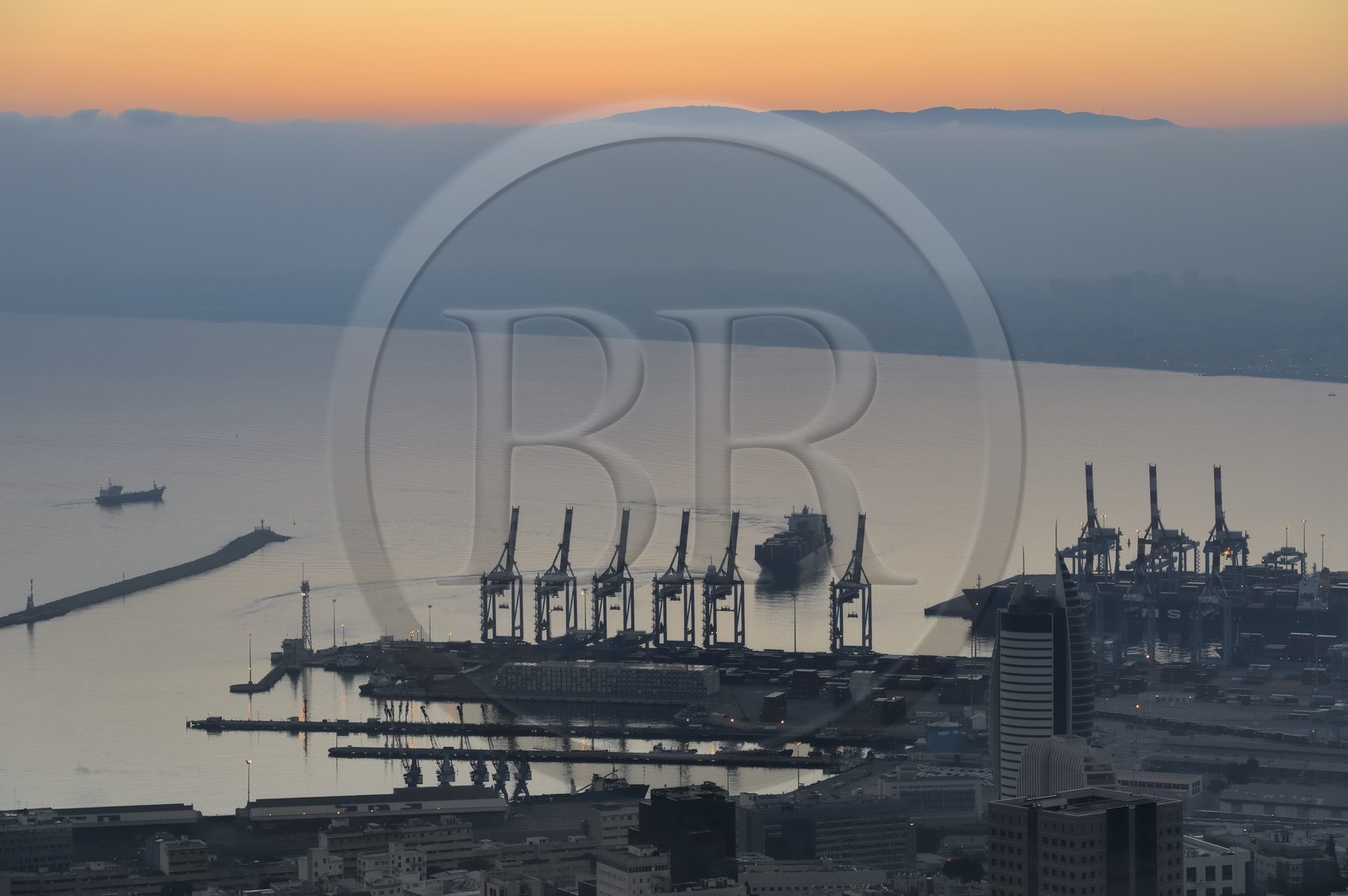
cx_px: 674
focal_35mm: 110
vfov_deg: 12.4
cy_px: 448
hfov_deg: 18.6
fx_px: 4115
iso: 400
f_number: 6.3
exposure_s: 1/160
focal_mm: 110
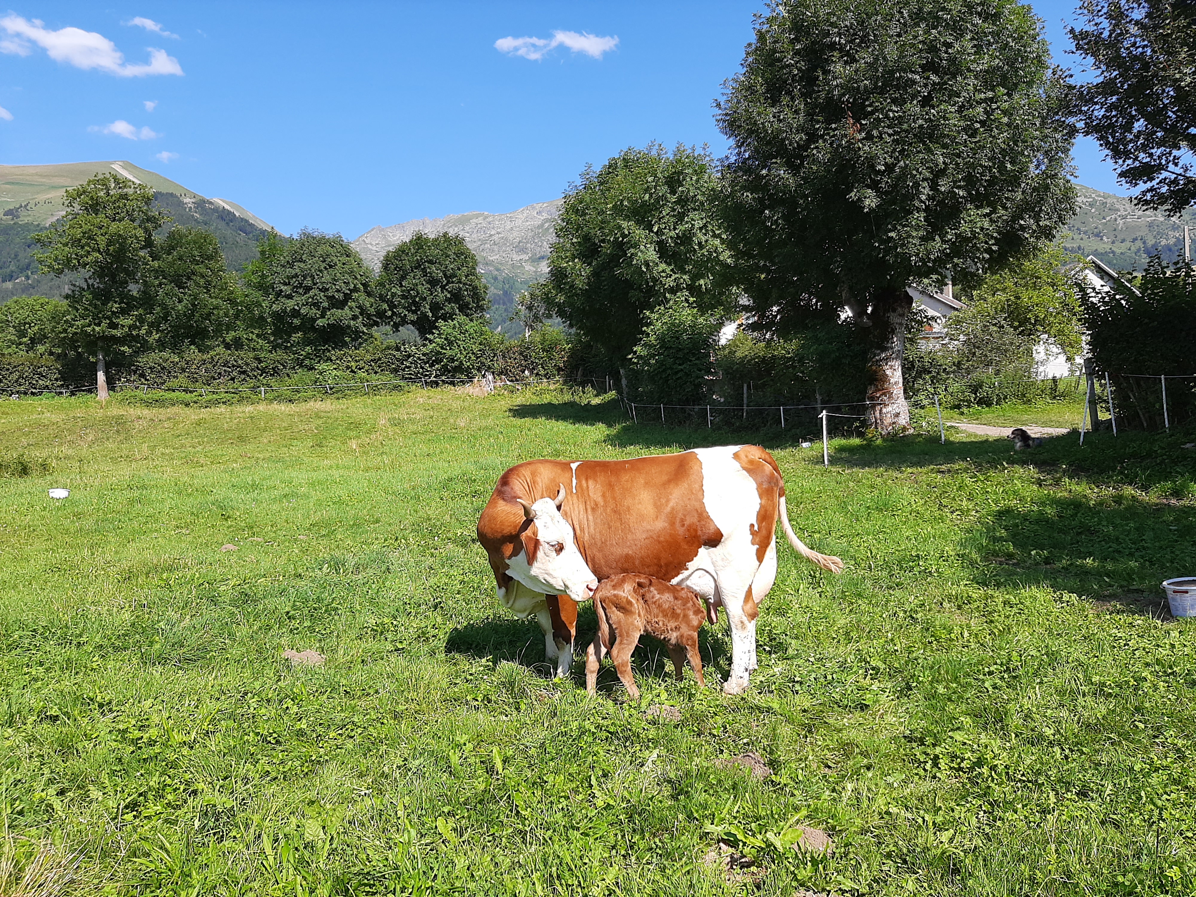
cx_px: 598
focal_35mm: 27
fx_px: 933
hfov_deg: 65.3
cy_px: 448
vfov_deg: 51.4
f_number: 1.7
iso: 40
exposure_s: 1/1558
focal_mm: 3.93
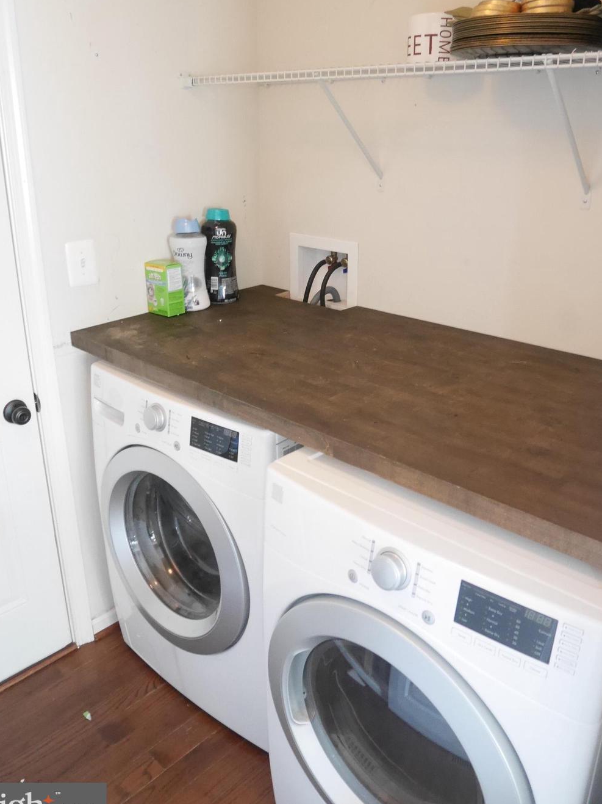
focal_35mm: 28
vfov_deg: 63.3
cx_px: 306
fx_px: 650
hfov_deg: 49.7
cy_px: 364
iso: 3200
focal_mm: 12
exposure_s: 1/50
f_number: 3.5
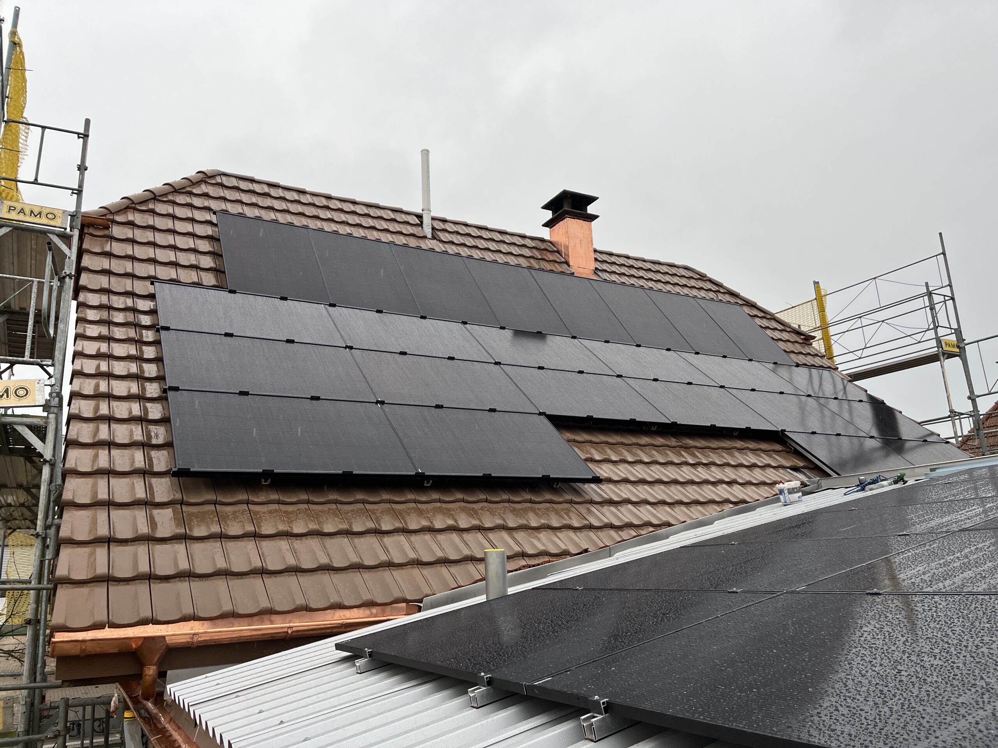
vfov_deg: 53.1
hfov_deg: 67.3
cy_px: 374
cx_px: 499
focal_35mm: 26
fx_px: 750
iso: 50
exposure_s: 1/483
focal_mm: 5.1
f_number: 1.6
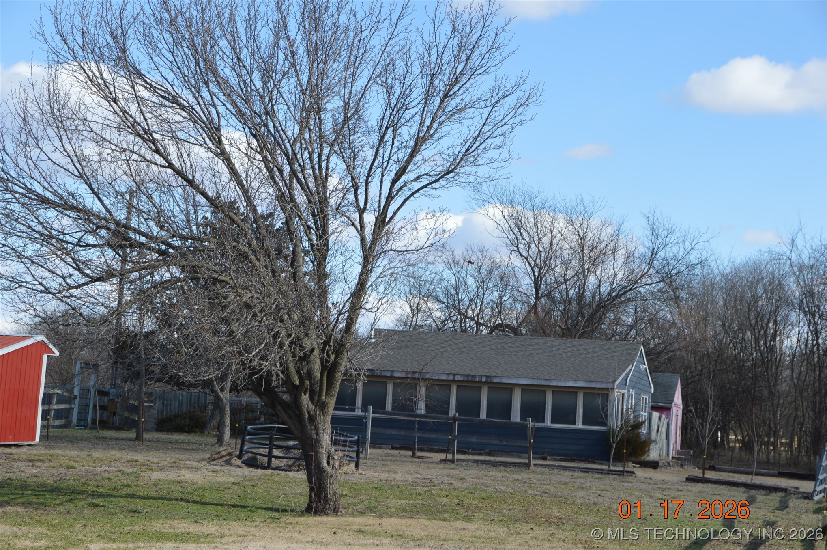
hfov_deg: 22.6
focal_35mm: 90
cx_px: 414
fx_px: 2065
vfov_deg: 15.2
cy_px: 275
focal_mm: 60
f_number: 7.1
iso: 100
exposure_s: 1/200
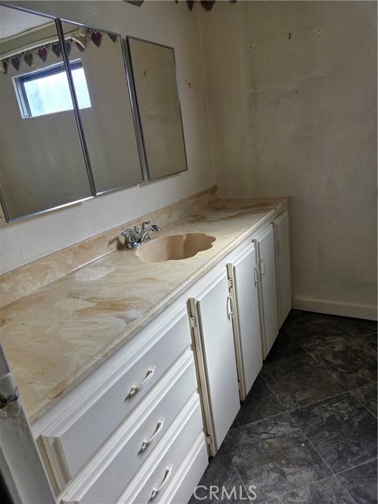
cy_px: 252
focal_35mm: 23
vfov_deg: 73.9
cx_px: 189
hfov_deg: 58.9
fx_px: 335
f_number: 1.7
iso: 50
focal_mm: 6.3
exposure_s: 1/359
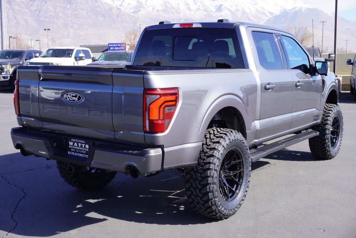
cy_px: 119
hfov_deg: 42.3
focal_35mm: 46
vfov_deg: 29.0
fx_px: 460
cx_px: 178
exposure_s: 1/100
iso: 100
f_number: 8
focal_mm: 31
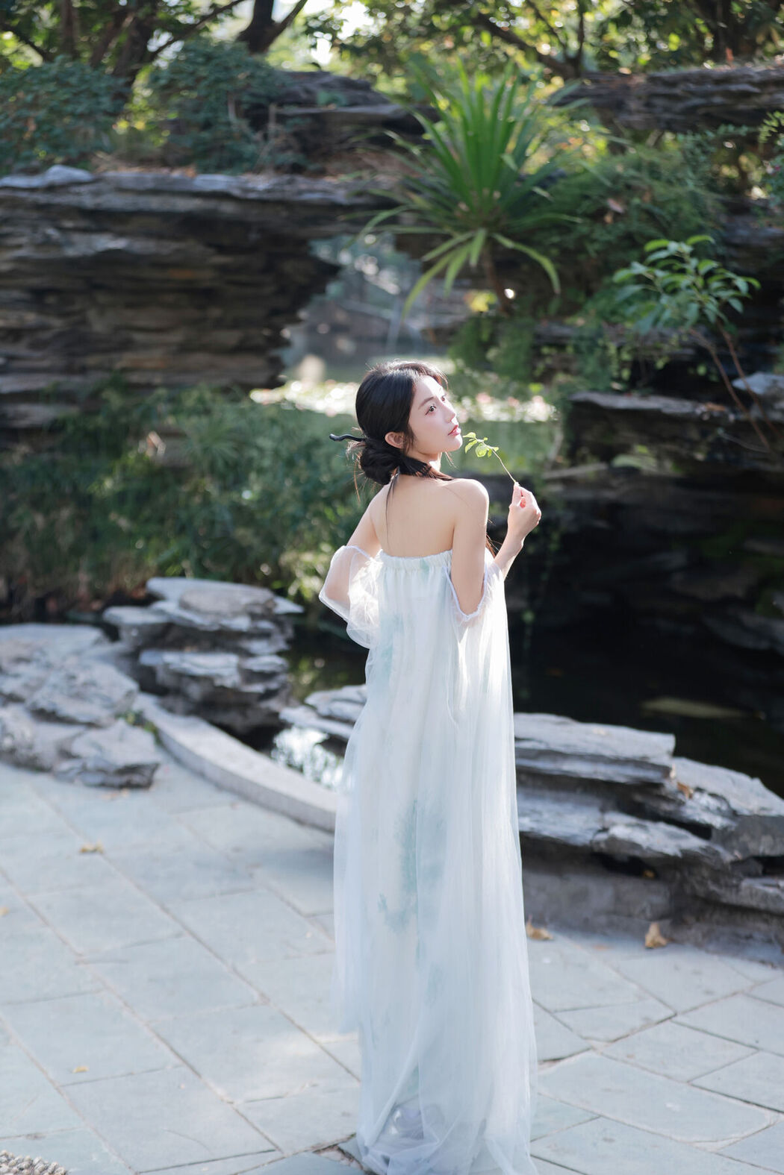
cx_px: 392
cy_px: 588
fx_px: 2254
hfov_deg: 19.7
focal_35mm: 69
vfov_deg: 29.2
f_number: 2.8
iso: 500
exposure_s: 1/1000
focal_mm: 70
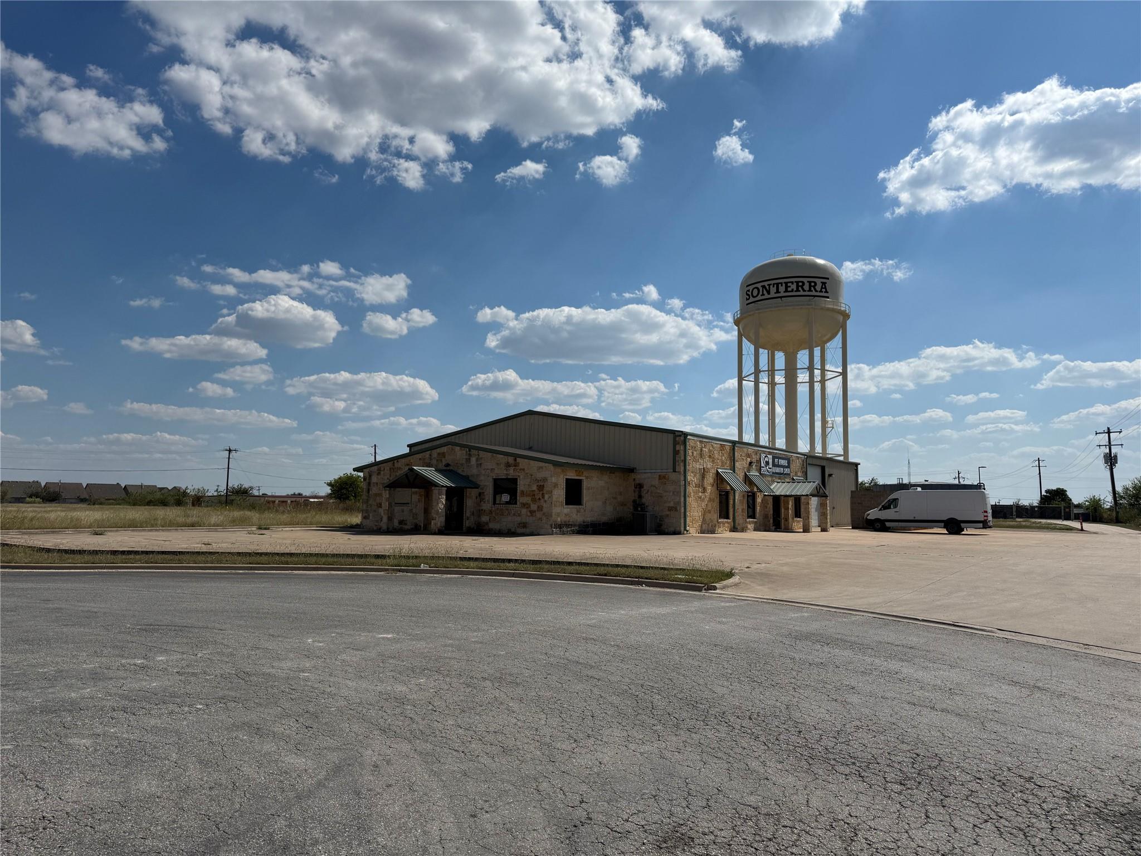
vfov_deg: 56.8
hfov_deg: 71.6
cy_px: 428
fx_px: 791
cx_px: 570
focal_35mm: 24
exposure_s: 1/14286
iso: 80
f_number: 1.78
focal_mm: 6.76
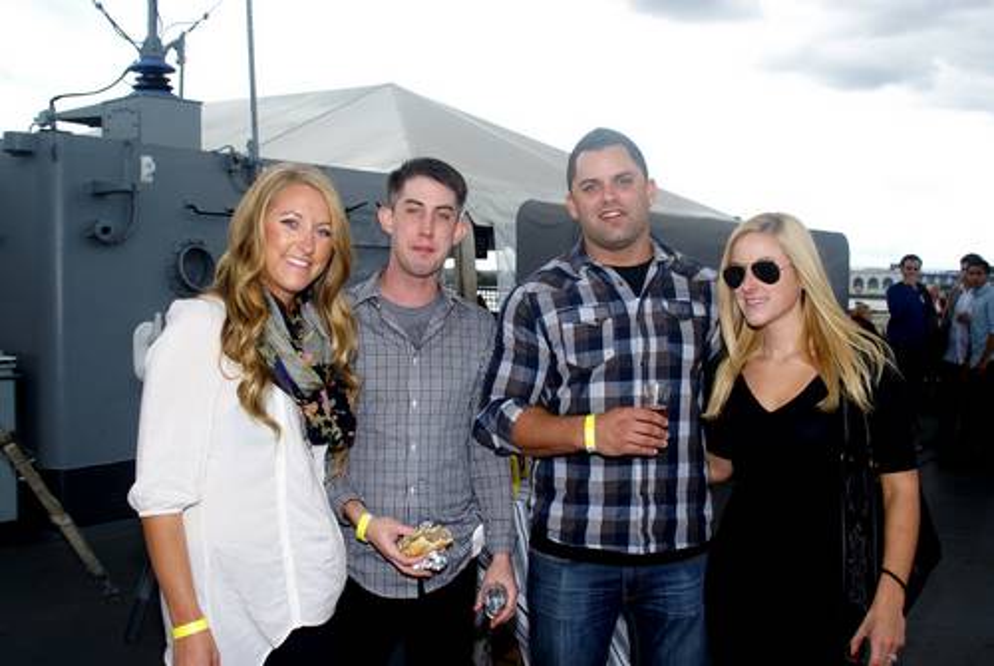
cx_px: 497
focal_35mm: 36
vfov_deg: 37.0
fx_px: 995
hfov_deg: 53.1
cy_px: 333
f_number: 8
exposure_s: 1/125
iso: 100
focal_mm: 24
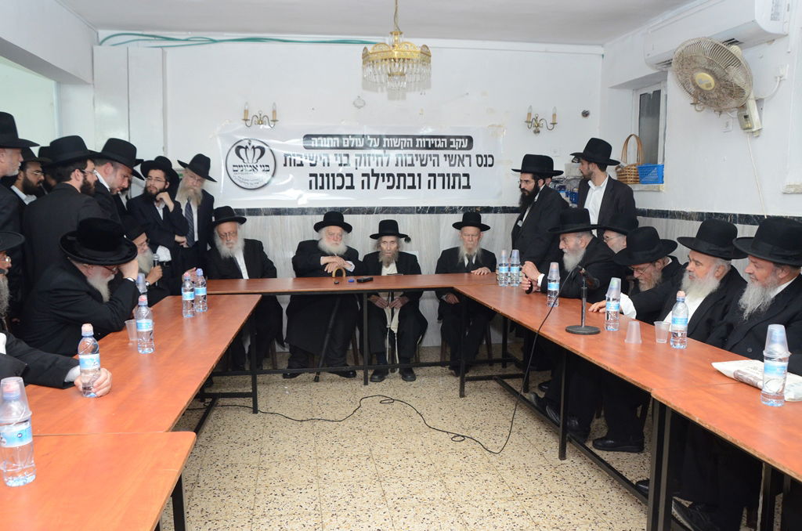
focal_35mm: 27
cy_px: 266
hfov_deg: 67.5
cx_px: 401
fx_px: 600
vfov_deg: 47.7
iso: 1600
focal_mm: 18
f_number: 5.6
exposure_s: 1/80
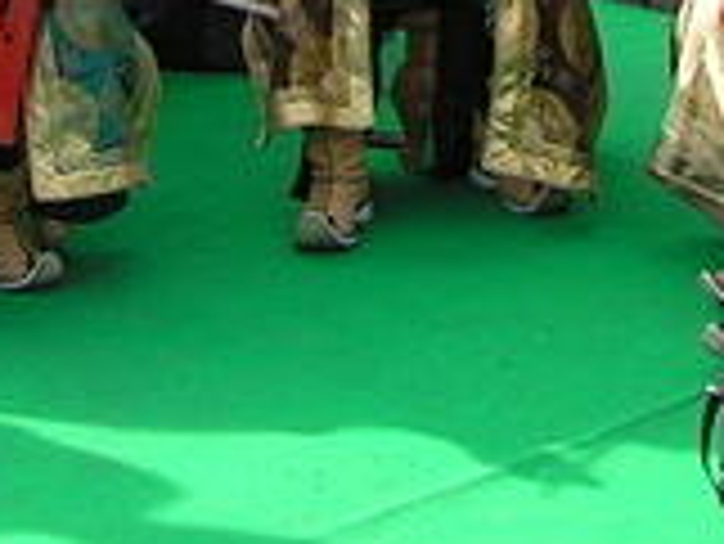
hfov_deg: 13.0
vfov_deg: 9.4
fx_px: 3161
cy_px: -400
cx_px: 589
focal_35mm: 151
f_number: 5.6
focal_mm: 6.3
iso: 50
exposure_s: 1/80
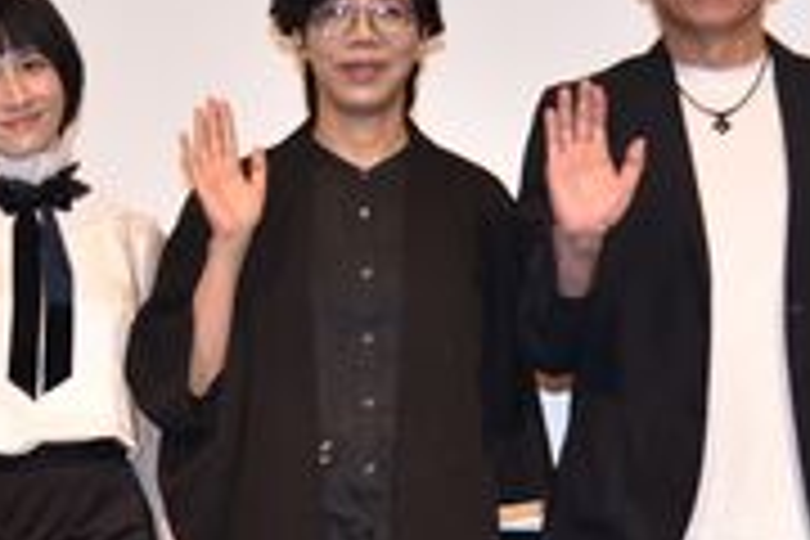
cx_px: 320
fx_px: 3757
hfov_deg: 12.3
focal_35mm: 167
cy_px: 441
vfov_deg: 8.2
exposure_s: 1/160
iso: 1000
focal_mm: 50
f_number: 4
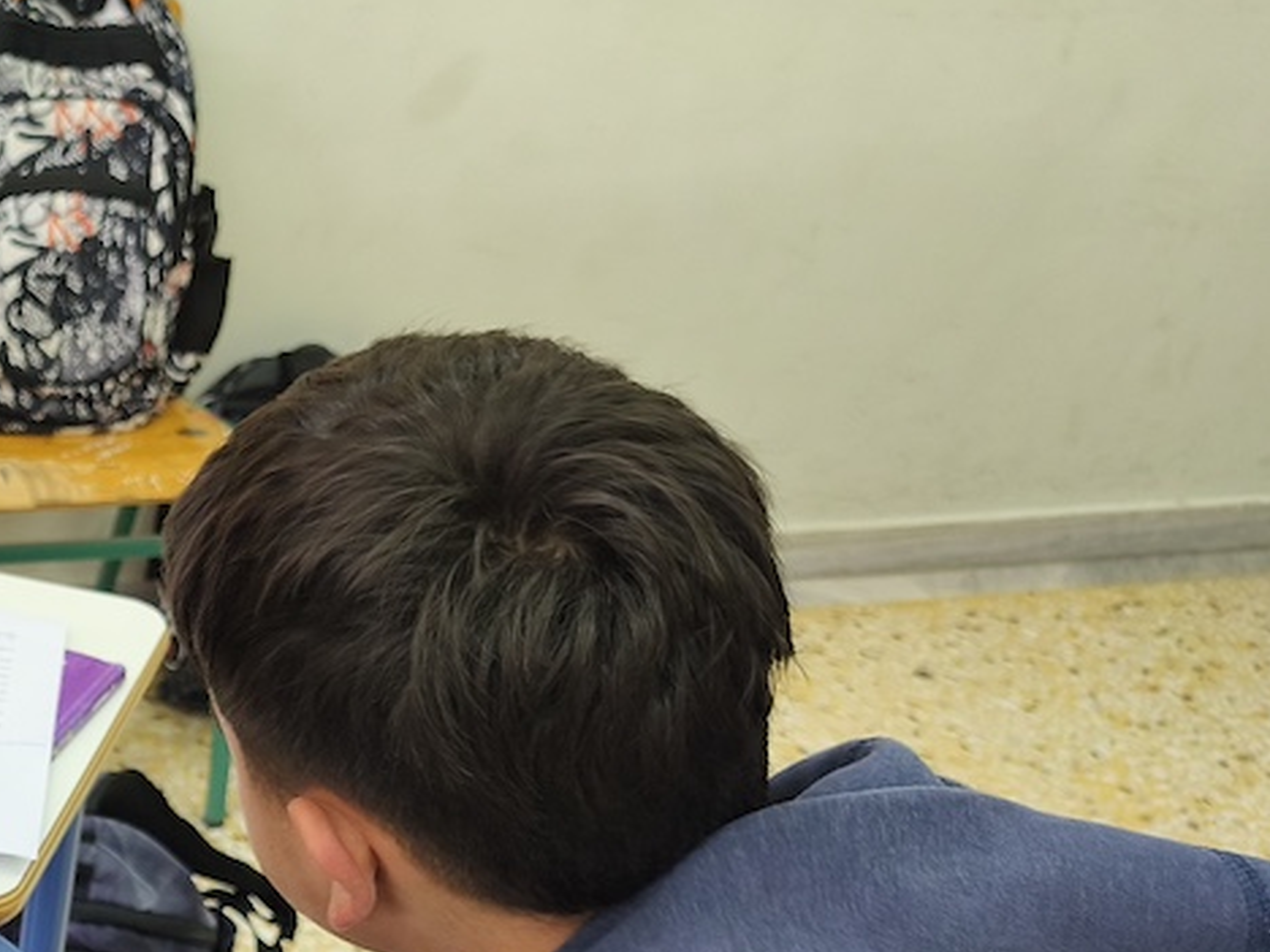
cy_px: 1039
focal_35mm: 59
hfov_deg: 27.8
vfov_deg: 23.4
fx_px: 2165
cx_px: -326
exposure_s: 1/60
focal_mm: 6.18
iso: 400
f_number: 1.65
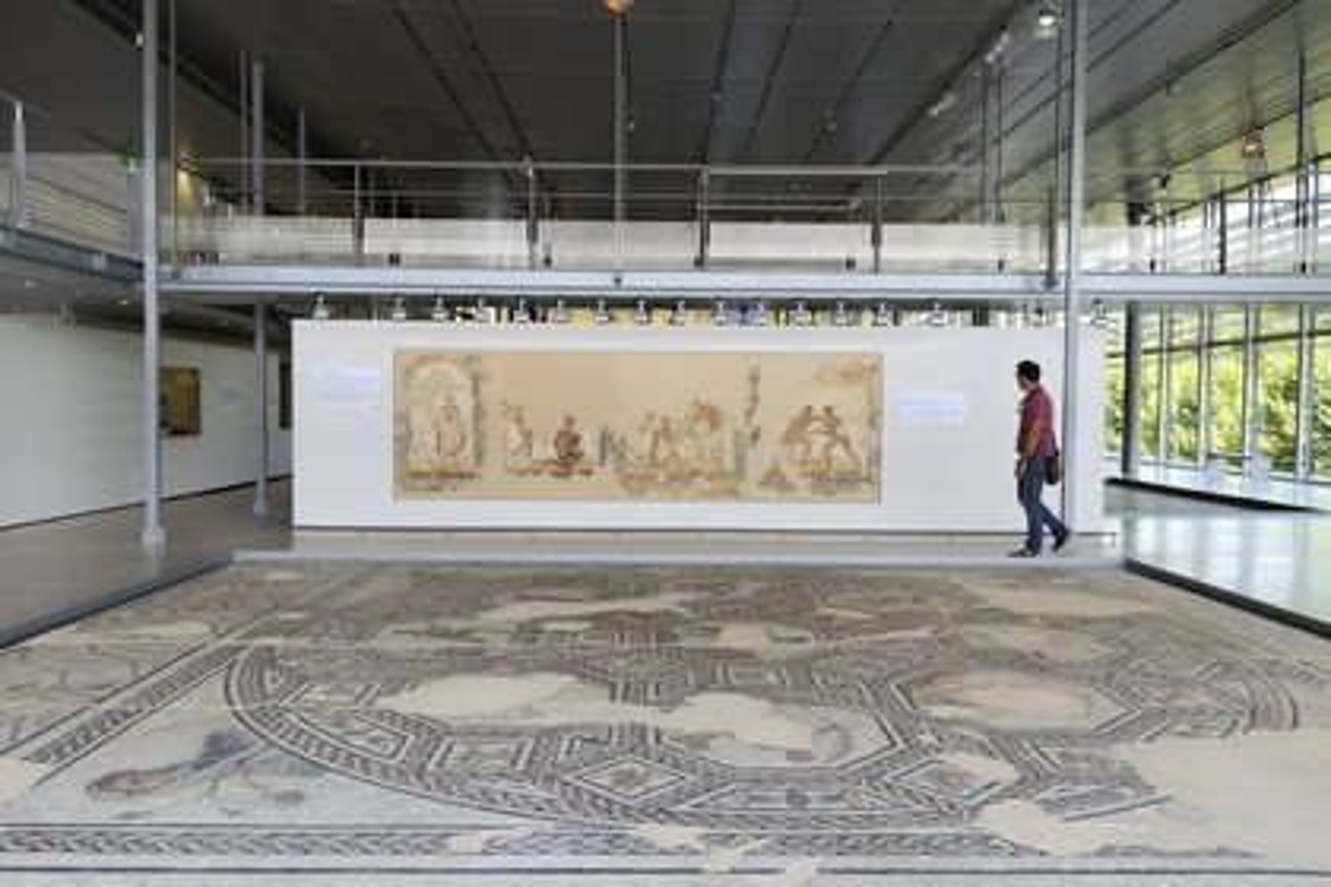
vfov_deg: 46.4
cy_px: 444
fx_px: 1035
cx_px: 666
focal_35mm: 28
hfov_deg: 65.5
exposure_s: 1/80
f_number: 10
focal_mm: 28
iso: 400
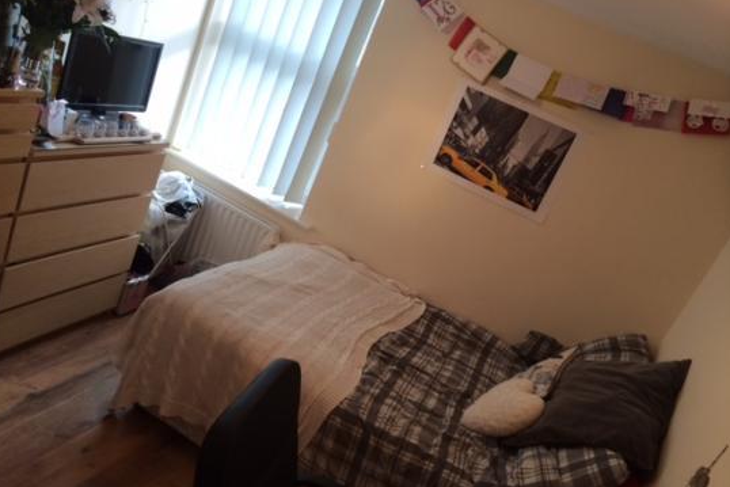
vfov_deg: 41.1
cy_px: 273
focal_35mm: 32
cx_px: 361
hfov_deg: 58.7
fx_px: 649
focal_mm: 4.12
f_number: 2.2
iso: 40
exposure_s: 1/30
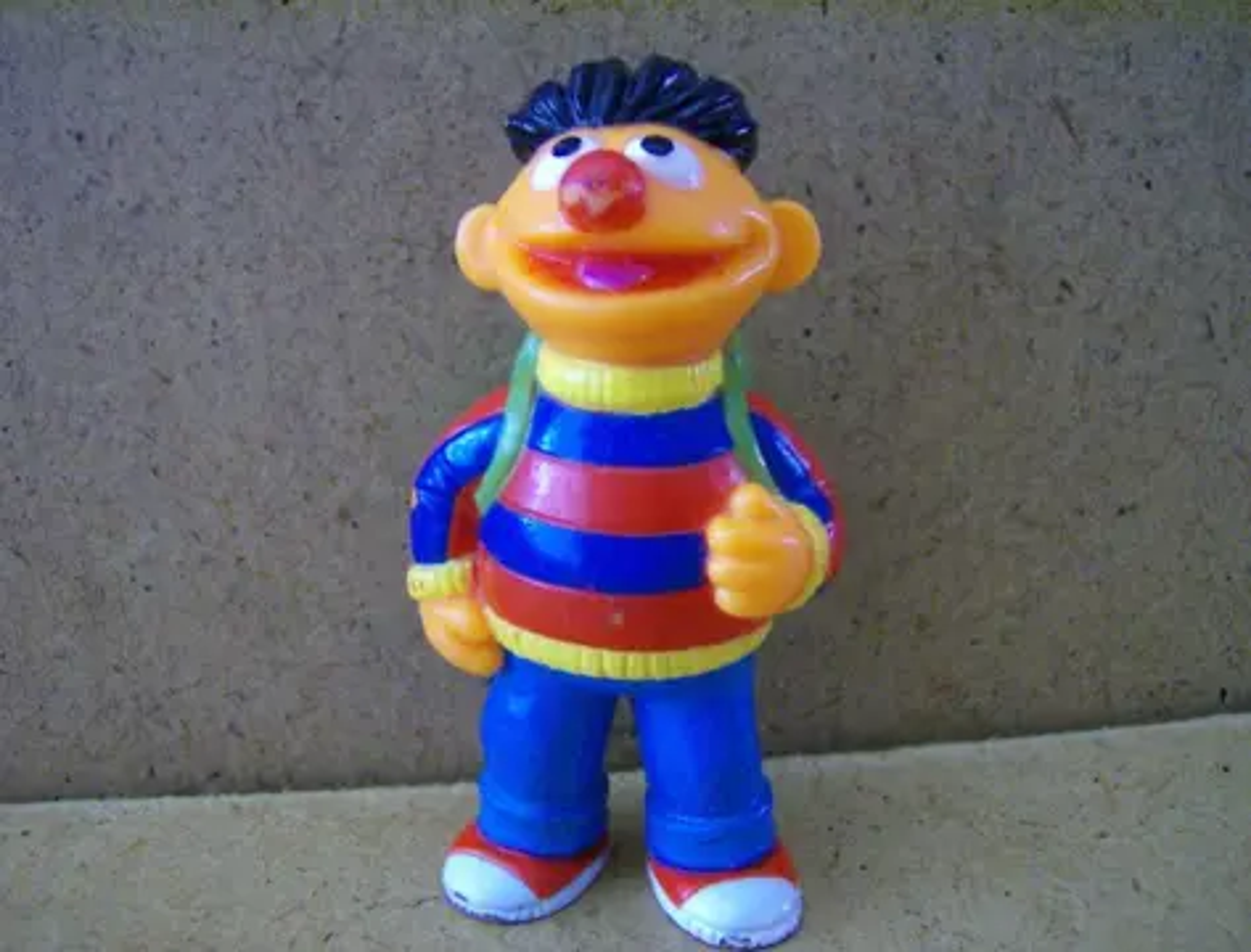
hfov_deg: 51.1
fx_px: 1308
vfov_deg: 40.0
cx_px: 626
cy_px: 476
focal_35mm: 36
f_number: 2.8
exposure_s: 1/42.7
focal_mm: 6
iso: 200
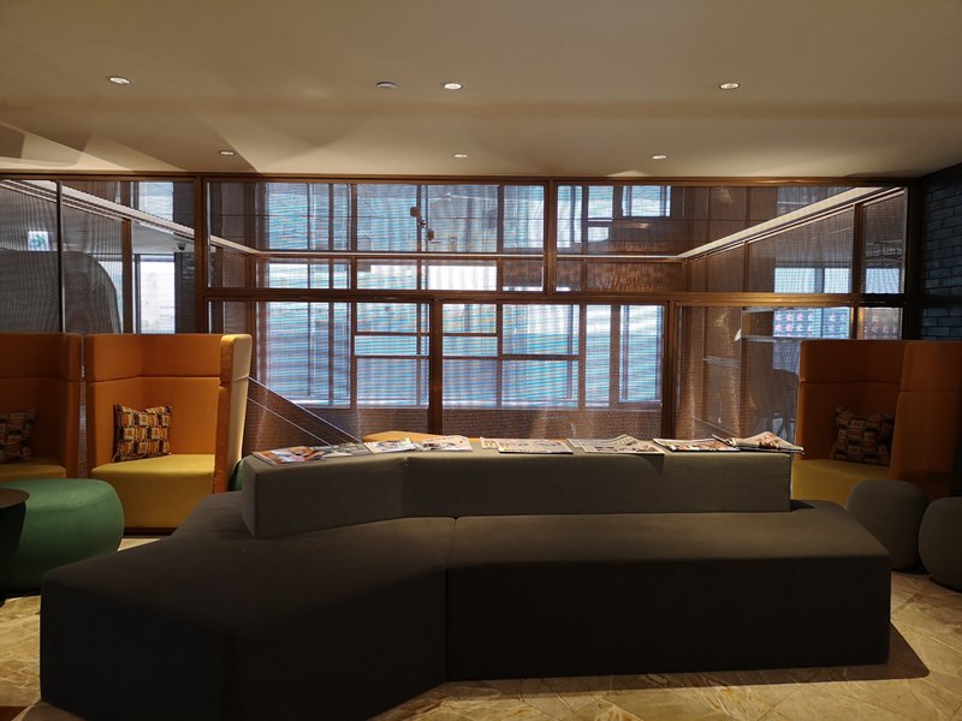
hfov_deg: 65.3
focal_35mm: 27
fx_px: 750
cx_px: 481
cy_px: 360
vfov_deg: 51.4
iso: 200
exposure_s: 1/30
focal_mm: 3.95
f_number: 1.8
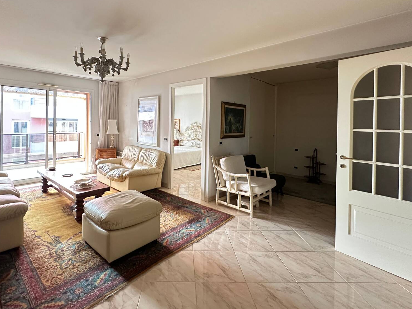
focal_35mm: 18
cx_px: 187
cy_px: 125
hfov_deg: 87.5
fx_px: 214
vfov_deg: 70.9
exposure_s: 1/50
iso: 500
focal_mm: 2.22
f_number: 2.2
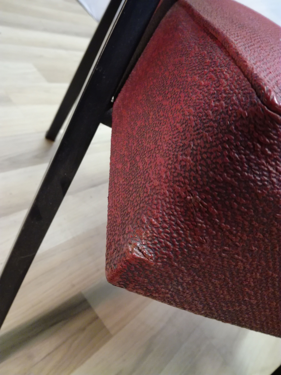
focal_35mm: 27
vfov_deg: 65.3
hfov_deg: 51.4
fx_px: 292
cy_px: 188
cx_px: 140
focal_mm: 3.79
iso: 400
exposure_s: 1/33.3
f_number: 2
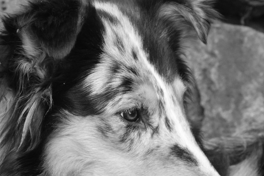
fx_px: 1809
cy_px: 124
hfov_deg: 8.3
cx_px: 109
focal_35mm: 247
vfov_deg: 5.6
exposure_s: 1/400
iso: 6400
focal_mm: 105
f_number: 10
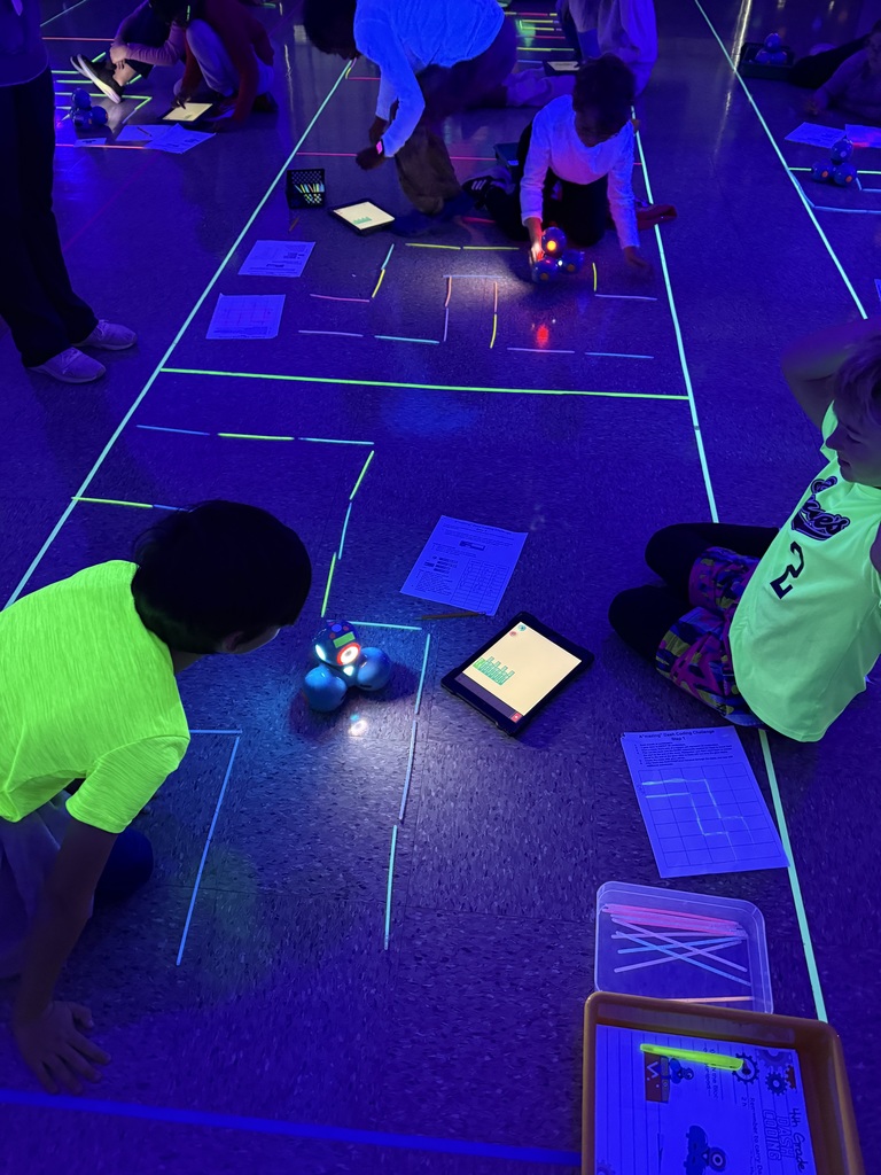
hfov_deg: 56.8
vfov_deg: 71.6
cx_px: 440
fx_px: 814
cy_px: 588
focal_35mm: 24
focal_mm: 6.76
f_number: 1.78
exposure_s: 1/30
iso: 800
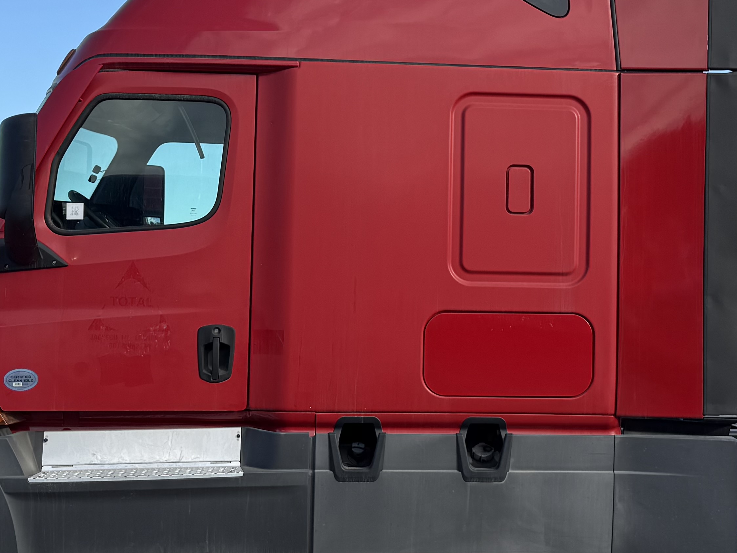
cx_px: 459
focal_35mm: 61
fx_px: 1299
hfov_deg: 31.5
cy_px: 226
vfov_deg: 24.0
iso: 80
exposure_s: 1/2053
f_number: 1.78
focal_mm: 6.76
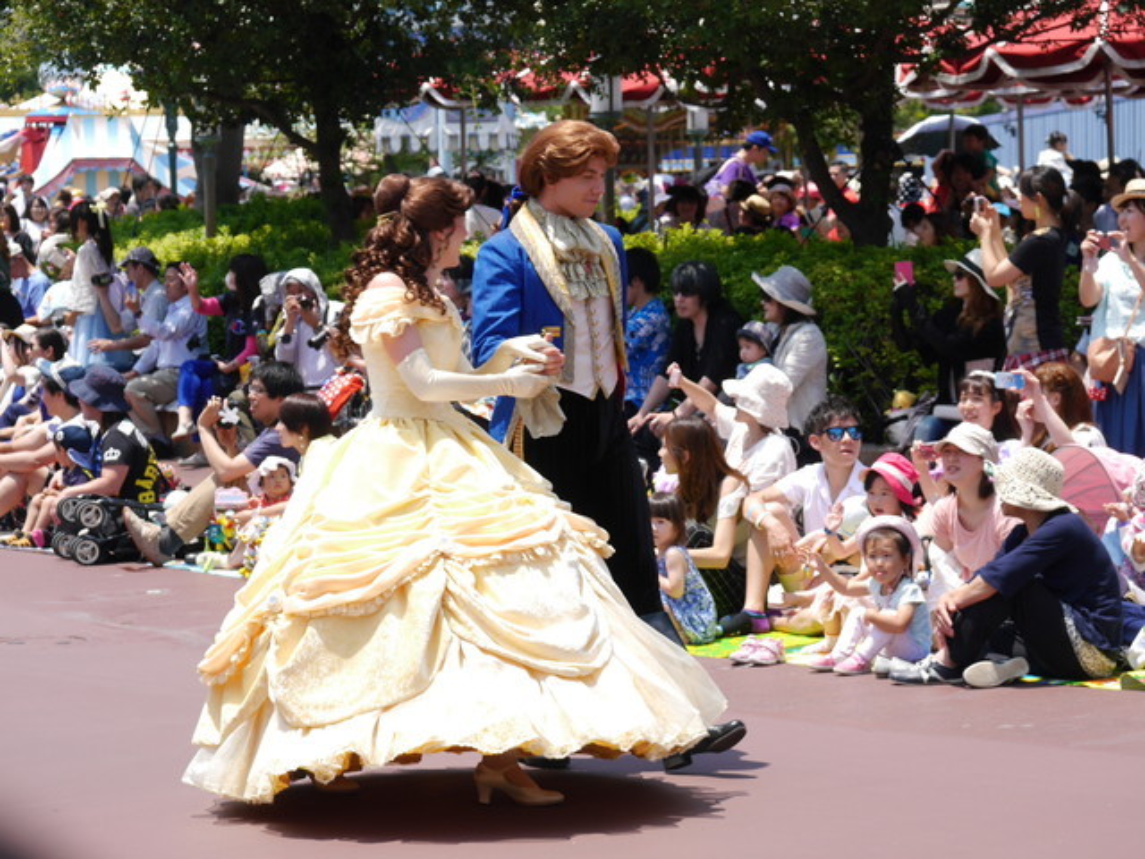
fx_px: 4035
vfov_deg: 12.1
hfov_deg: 16.1
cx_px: 572
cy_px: 430
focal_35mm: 122
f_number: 6.3
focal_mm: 61
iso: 160
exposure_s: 1/320
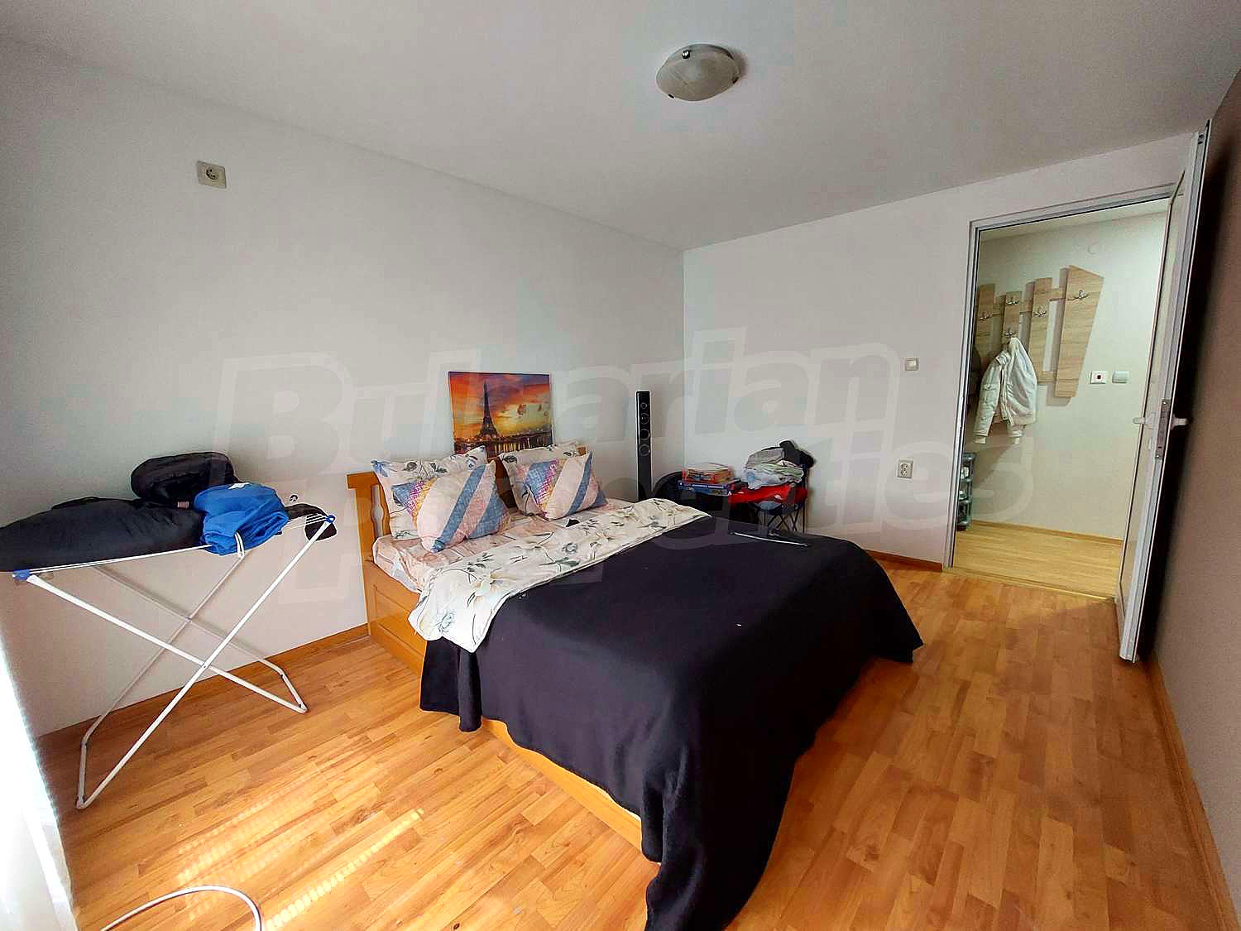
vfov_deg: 89.9
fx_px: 466
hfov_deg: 106.2
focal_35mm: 13
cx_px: 620
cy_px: 466
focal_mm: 1.74
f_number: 2.2
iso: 320
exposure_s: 1/50
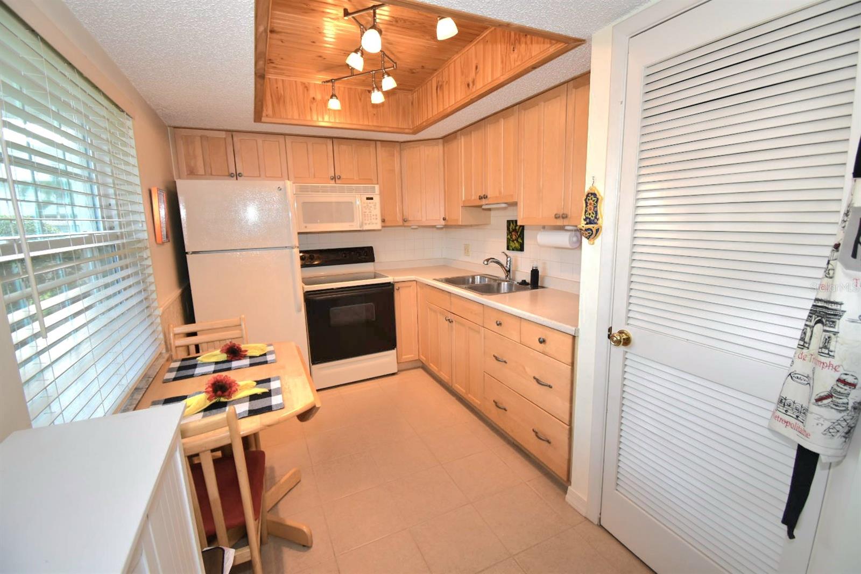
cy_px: 287
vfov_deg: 77.3
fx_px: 359
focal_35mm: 15
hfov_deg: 100.4
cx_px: 430
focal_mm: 10
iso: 560
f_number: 4.5
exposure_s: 1/60.2
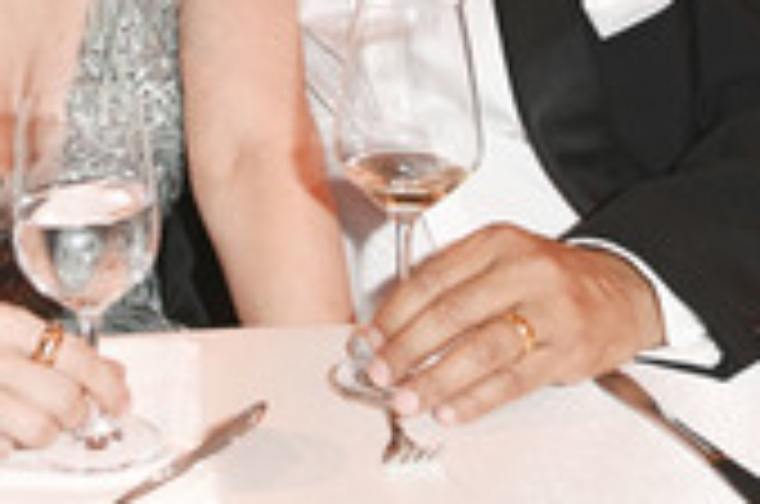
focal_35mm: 91
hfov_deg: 22.3
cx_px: 209
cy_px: -104
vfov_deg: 14.5
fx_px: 1917
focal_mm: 34
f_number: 5.6
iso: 1250
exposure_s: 1/60
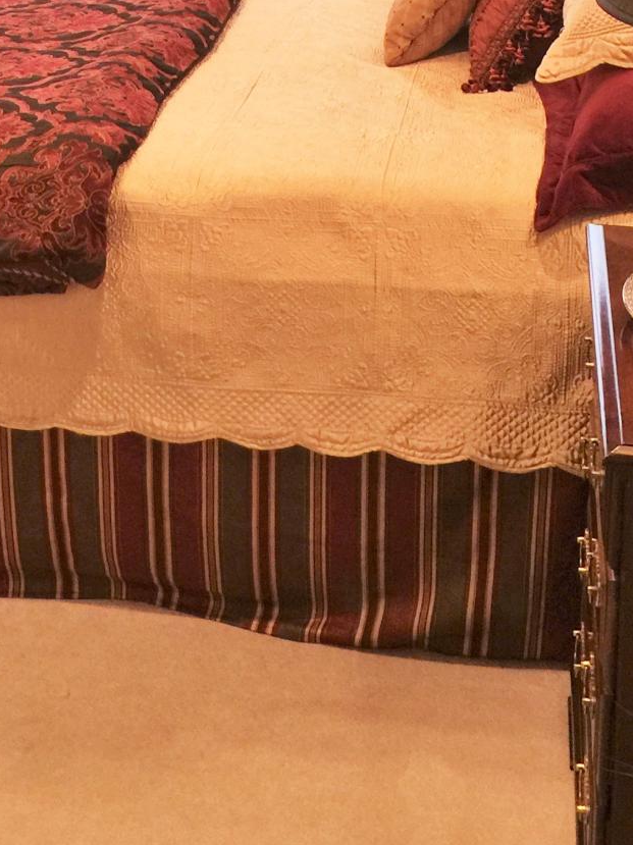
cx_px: 166
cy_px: -27
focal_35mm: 70
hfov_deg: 20.8
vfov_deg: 26.1
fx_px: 1708
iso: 50
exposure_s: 1/30
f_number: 2.2
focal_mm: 4.15
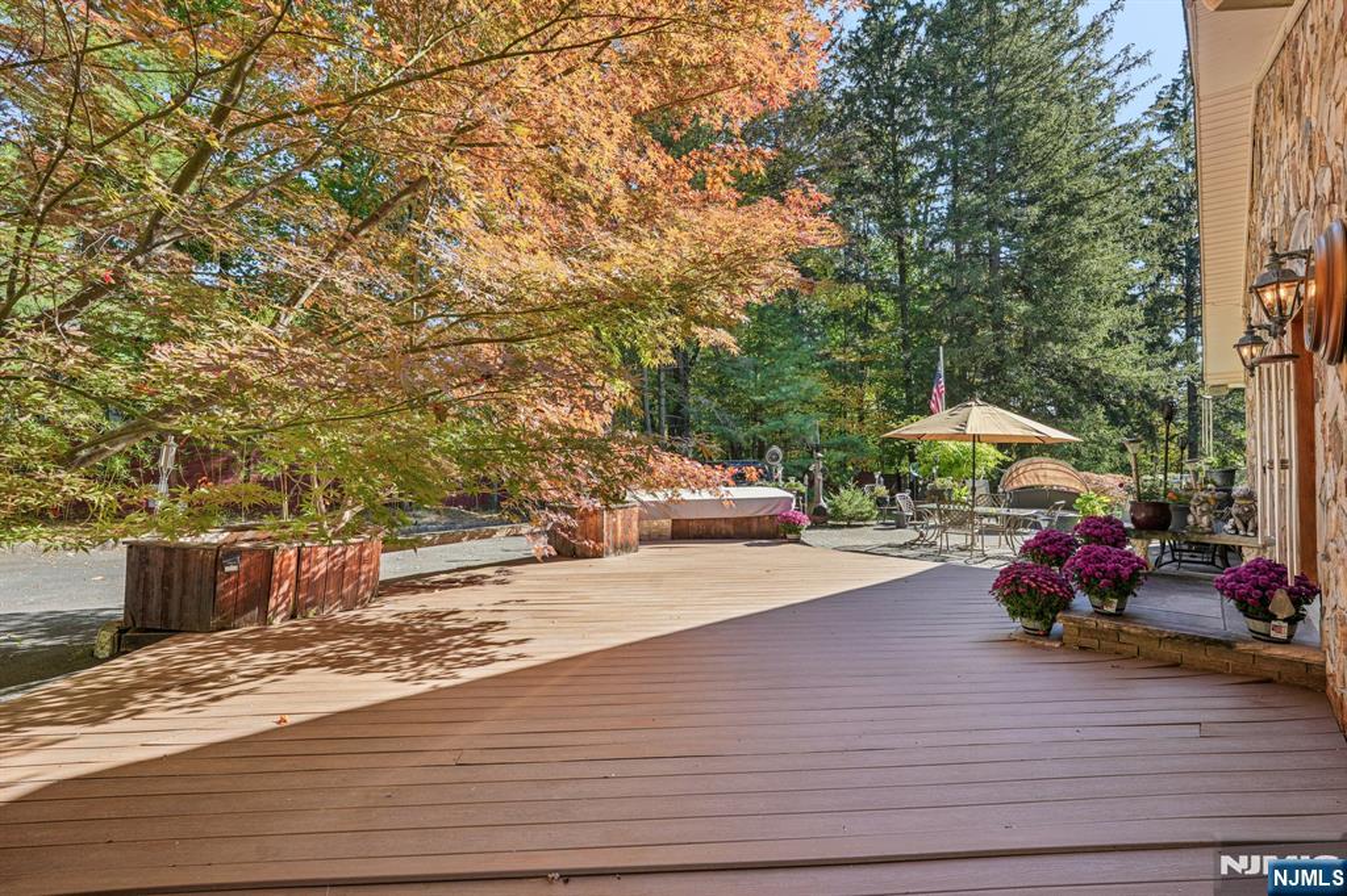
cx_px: 674
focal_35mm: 16
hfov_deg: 96.8
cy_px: 448
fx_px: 598
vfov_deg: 73.7
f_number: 8
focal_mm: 16
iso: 100
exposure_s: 1/50
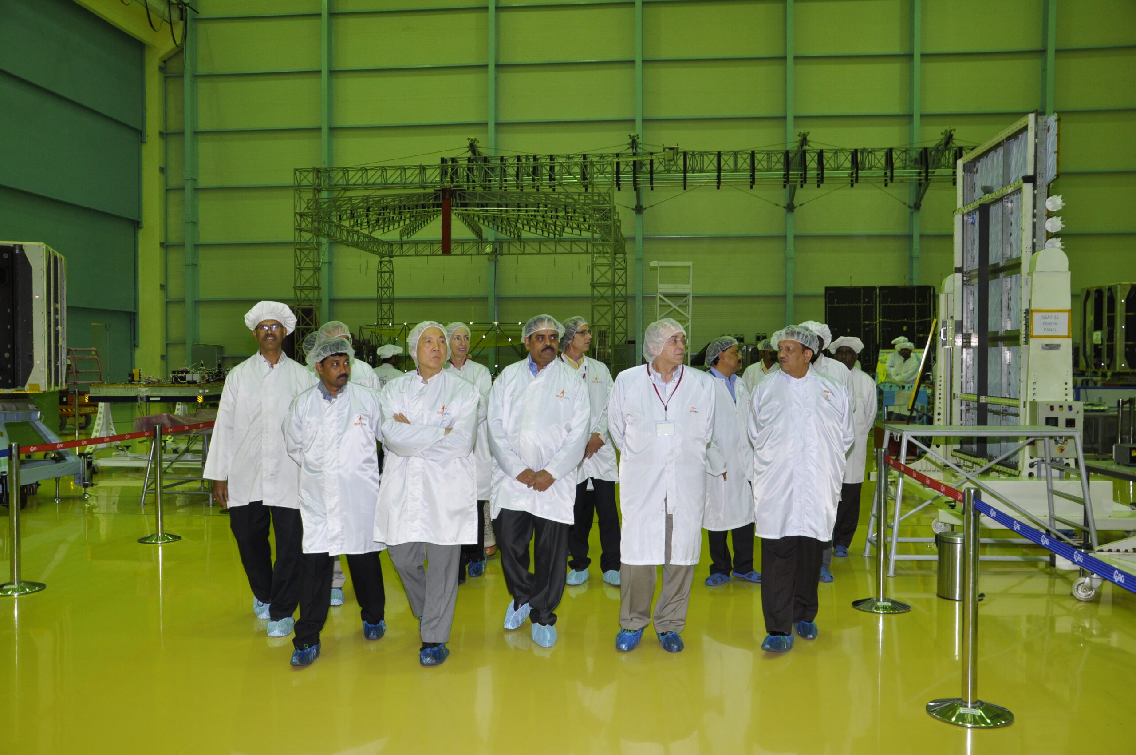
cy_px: 378
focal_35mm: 33
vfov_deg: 39.9
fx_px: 1040
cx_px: 568
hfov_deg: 57.3
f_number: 5
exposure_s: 1/60
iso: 500
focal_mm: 22
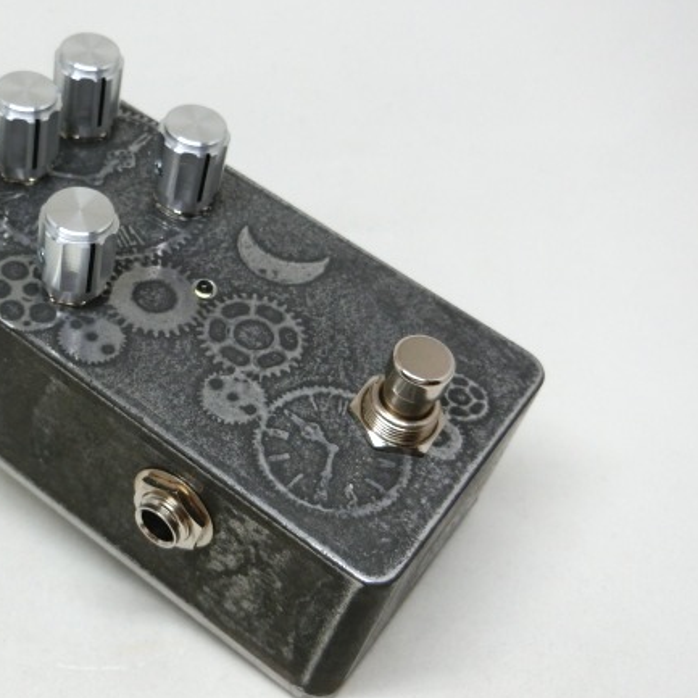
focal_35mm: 51
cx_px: 184
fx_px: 1163
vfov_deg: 33.4
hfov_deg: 32.8
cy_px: 345
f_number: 4.1
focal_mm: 6.9
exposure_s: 1/125
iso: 125
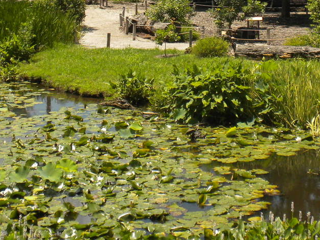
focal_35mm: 95
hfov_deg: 20.6
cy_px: -6
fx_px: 878
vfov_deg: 15.3
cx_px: 180
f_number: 10
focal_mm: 6.6
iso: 90
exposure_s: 1/131
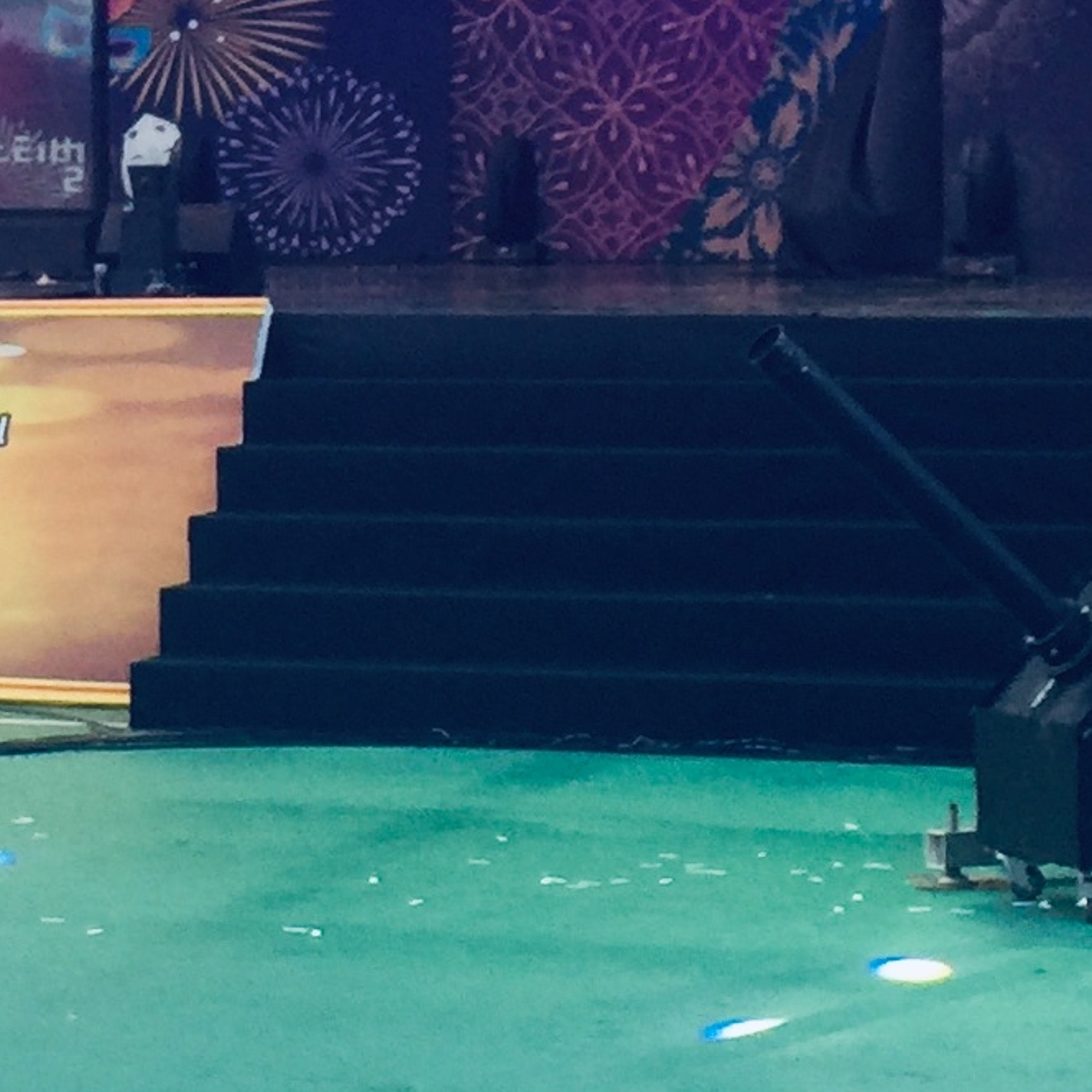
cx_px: -44
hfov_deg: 13.6
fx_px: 4497
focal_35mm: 126
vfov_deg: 13.8
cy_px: 214
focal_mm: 4.15
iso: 40
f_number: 2.2
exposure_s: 1/33
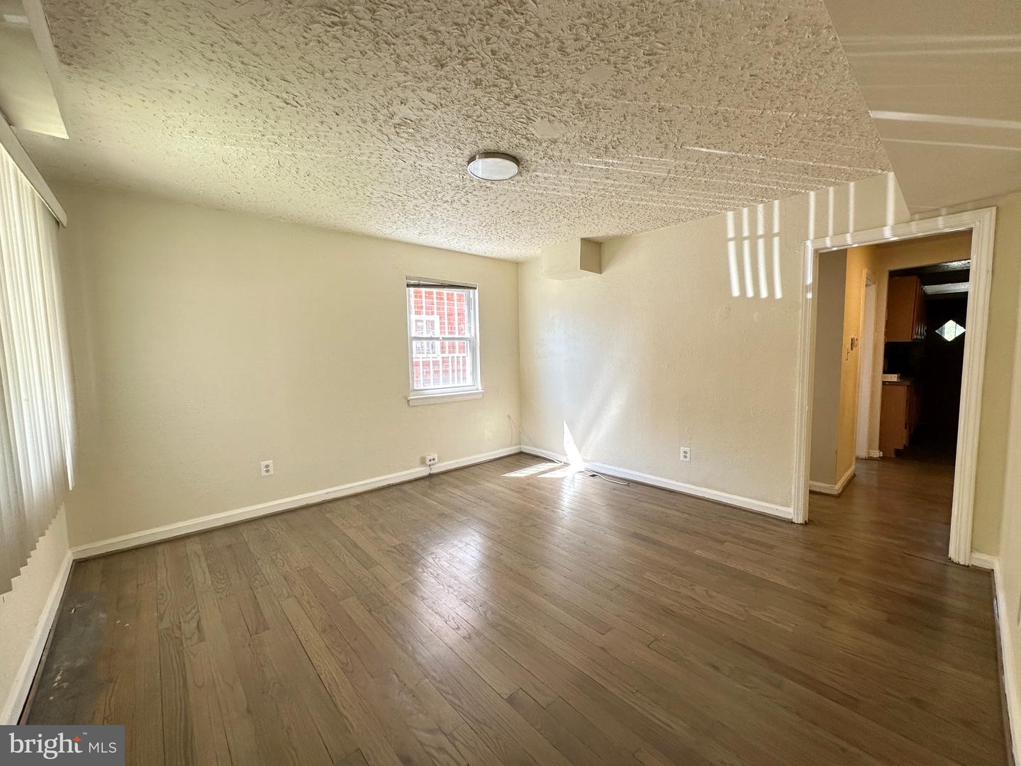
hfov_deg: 102.1
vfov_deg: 85.7
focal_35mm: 14
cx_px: 510
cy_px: 383
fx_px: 413
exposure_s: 1/99
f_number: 2.2
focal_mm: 2.22
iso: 100
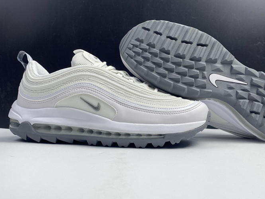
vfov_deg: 36.8
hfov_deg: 47.8
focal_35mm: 39
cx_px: 148
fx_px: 299
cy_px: 89
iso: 50
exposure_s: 1/100
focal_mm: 4.25
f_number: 1.8
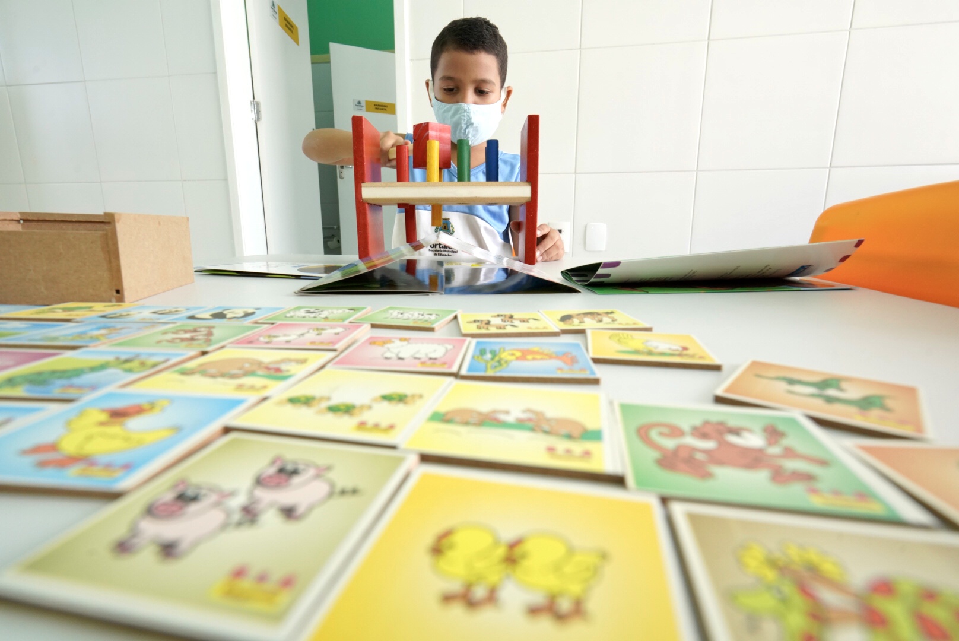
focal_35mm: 17
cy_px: 320
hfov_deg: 93.2
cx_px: 480
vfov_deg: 70.5
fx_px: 453
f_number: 9
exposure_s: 1/160
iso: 2500
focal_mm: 17
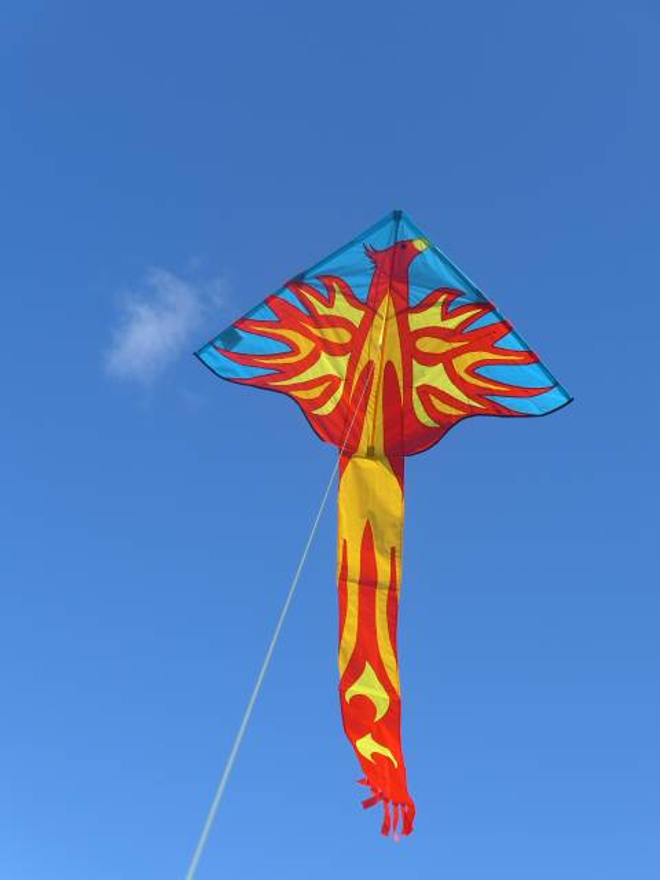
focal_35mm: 59
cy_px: 440
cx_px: 330
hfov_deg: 24.8
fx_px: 1500
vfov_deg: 32.7
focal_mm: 12
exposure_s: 1/800
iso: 80
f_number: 3.5
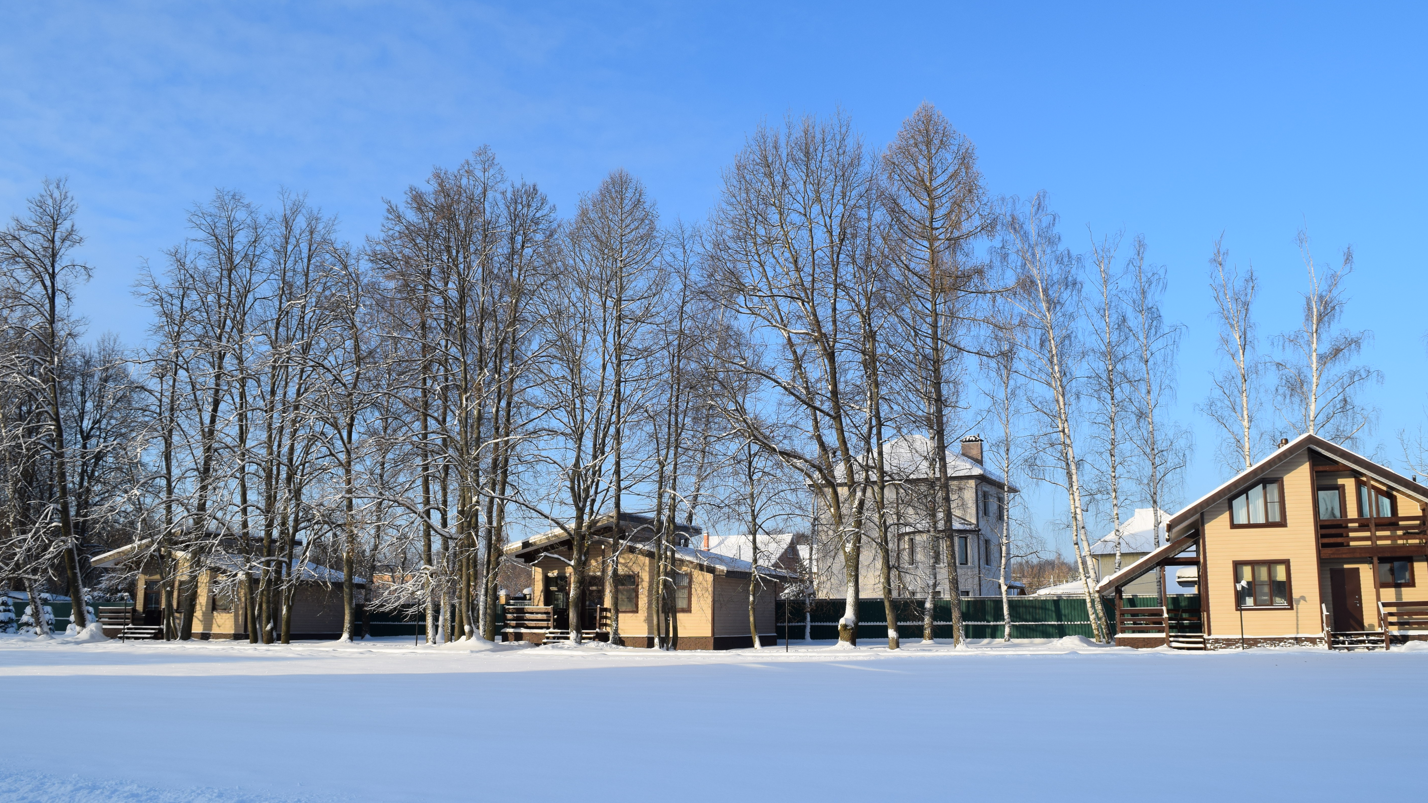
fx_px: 1136
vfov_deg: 38.9
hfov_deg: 64.3
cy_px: 404
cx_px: 743
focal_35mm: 30
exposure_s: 1/320
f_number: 9
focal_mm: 18
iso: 200
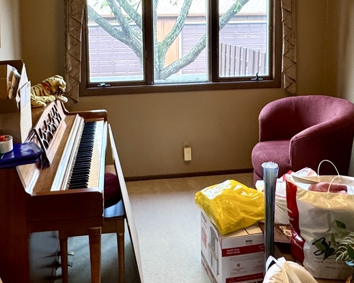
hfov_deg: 47.9
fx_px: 398
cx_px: 159
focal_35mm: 38
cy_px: 46
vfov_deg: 37.4
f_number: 2.2
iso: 320
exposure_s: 1/120
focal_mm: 2.22
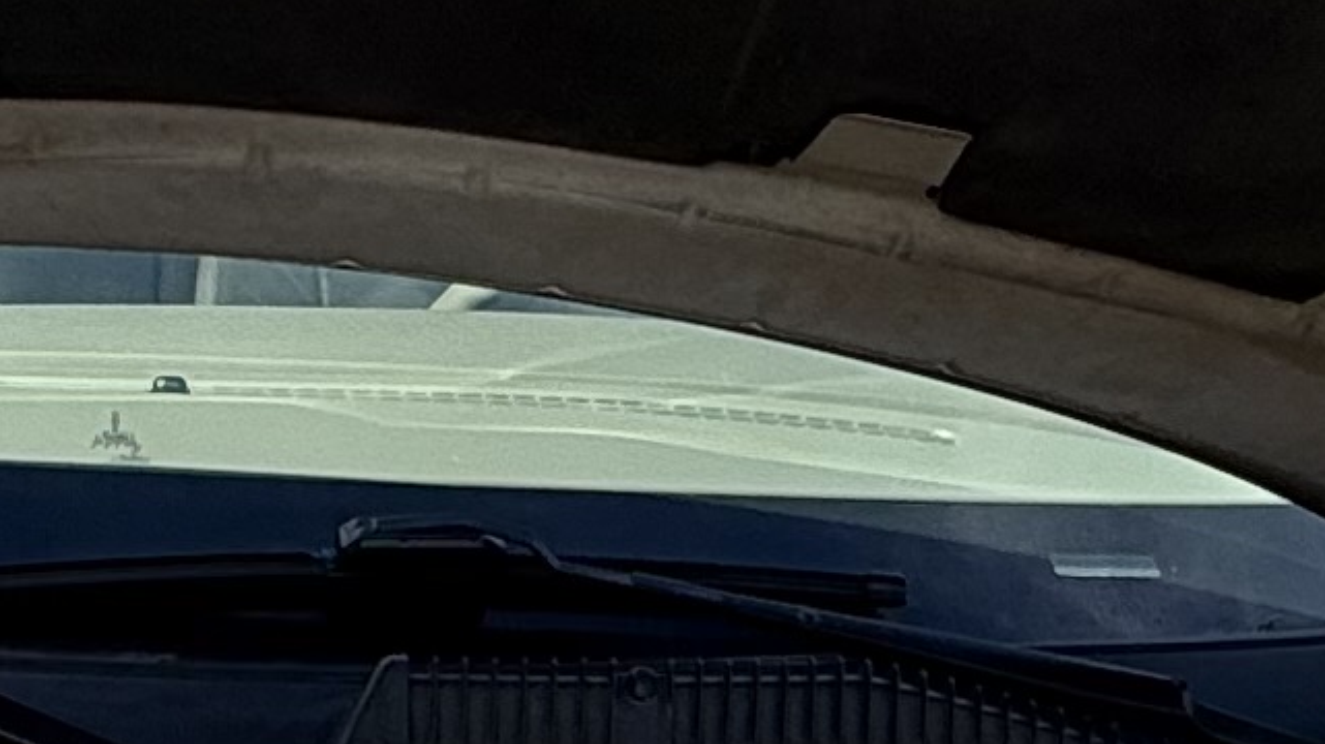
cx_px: 128
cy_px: 1350
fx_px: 3372
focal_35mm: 96
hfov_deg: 21.7
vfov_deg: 11.6
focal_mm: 2.22
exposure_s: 1/664
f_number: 2.2
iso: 50
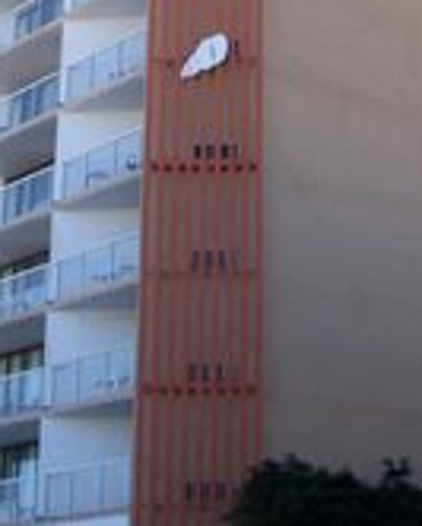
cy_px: 84
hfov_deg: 15.4
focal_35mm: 100
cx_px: 273
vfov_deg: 18.9
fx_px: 1560
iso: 80
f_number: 2.7
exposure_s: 1/615
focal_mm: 5.6
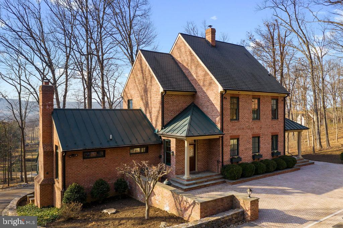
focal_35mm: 28
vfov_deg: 46.4
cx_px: 172
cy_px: 114
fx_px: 267
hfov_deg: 65.5
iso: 100
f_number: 3.2
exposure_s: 1/240
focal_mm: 10.26
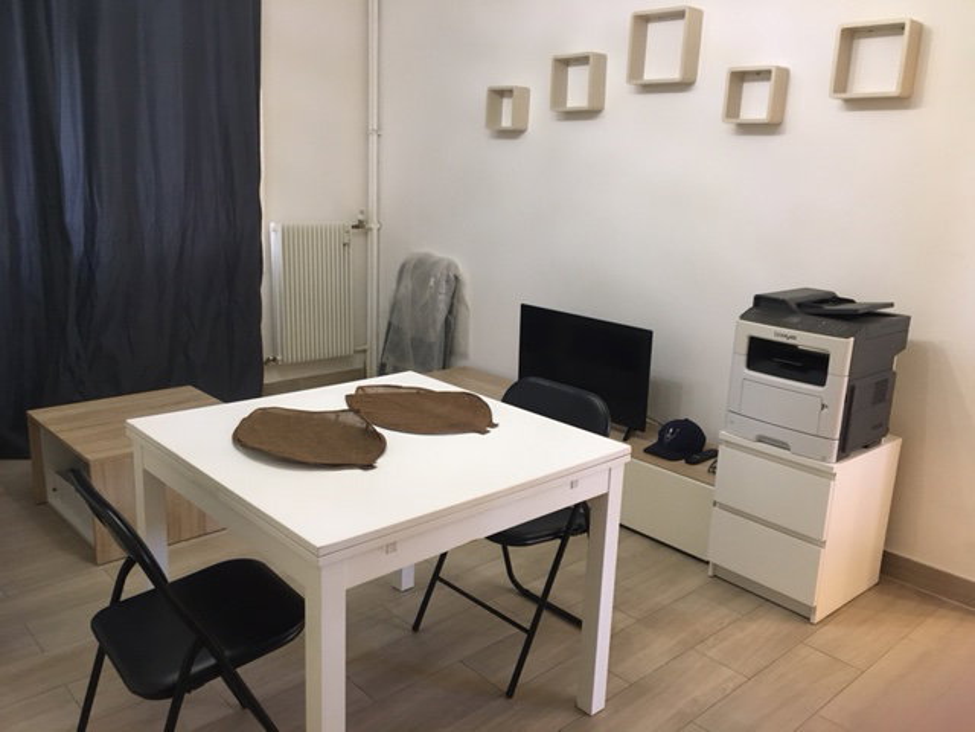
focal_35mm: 29
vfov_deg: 48.2
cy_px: 366
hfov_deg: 61.7
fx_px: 817
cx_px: 488
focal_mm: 4.15
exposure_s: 1/20
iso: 200
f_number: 2.2
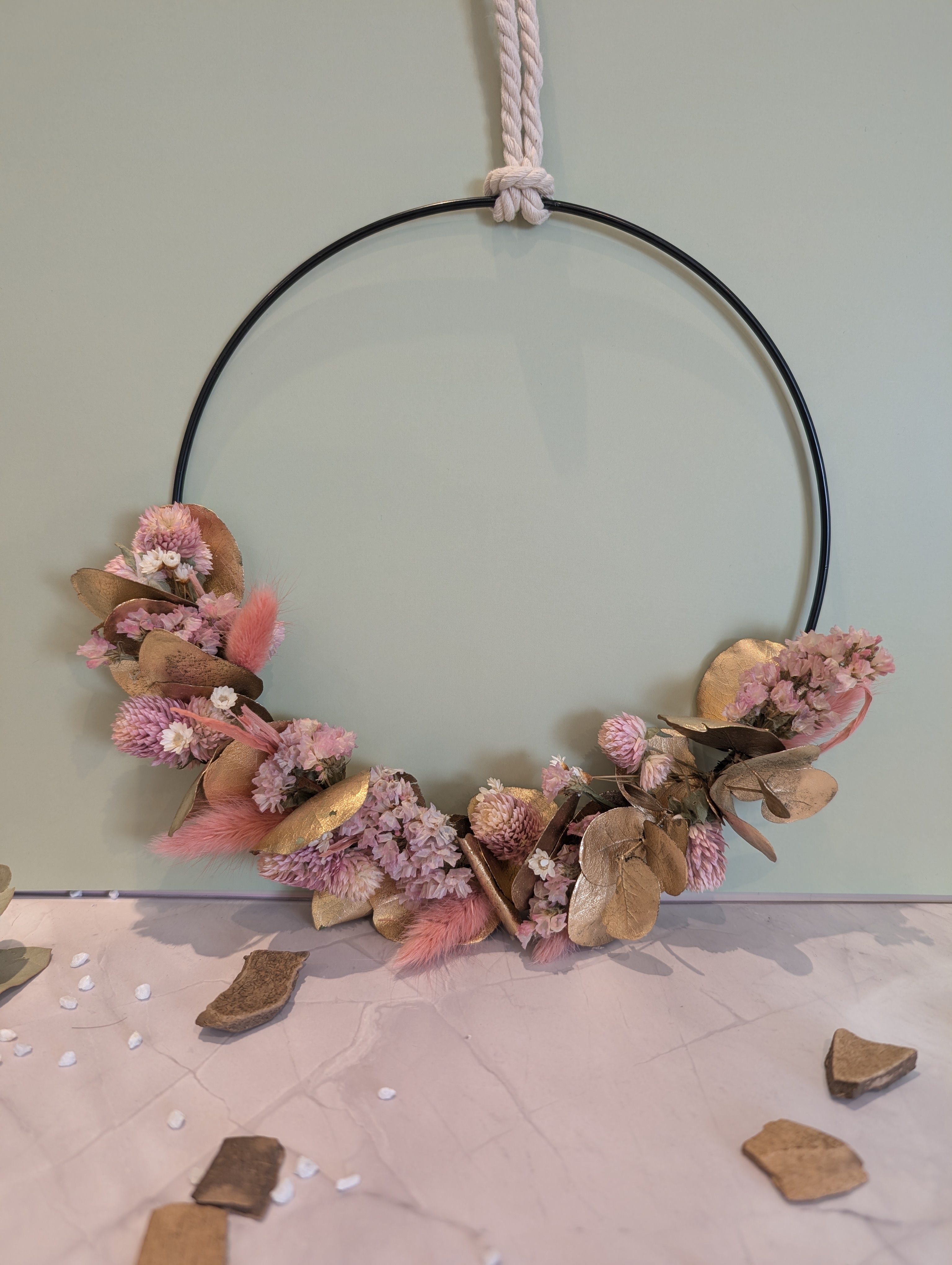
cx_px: 476
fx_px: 878
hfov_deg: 56.9
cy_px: 632
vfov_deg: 71.5
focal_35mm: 24
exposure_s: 1/23.8
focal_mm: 6.9
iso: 48
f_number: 1.68
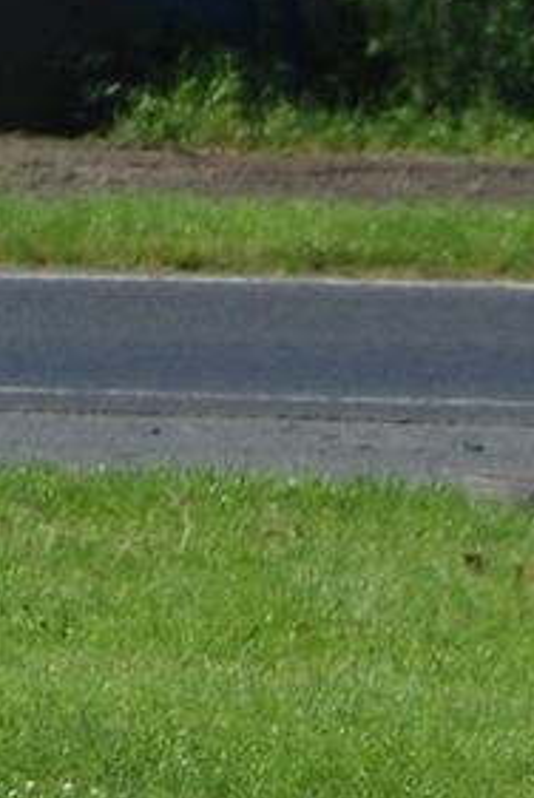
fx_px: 68246
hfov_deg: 0.4
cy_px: 1467
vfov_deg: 0.7
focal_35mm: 3075
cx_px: 361
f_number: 5.6
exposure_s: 1/800
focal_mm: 300
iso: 200
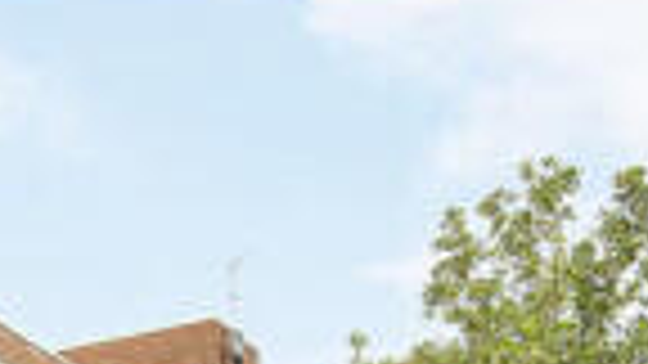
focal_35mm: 81
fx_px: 1392
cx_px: -623
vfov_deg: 14.5
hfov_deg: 18.3
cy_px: 411
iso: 400
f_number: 8
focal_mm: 17
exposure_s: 1/400
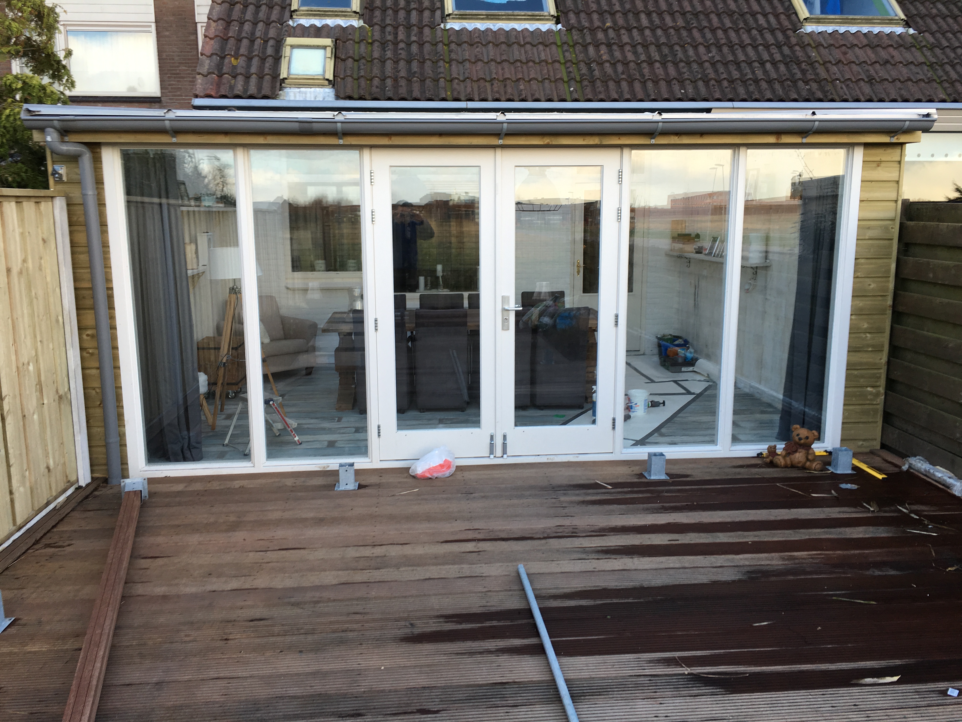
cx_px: 481
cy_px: 361
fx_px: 806
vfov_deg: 48.2
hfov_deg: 61.7
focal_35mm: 29
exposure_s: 1/104
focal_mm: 4.15
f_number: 2.2
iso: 25
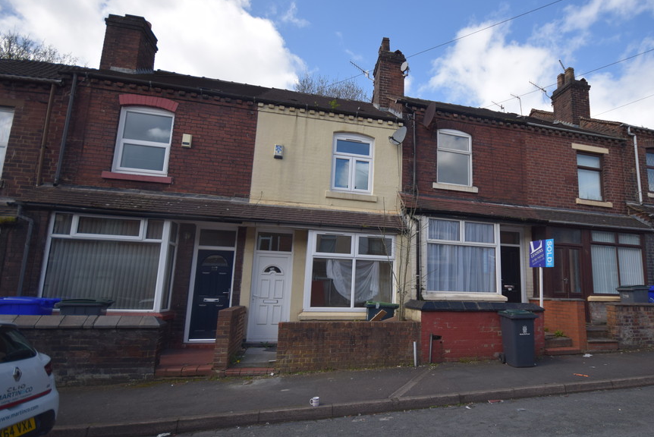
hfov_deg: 84.2
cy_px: 237
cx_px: 387
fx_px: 356
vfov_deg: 63.0
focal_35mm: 20
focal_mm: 11
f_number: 4.2
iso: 200
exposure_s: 1/1000
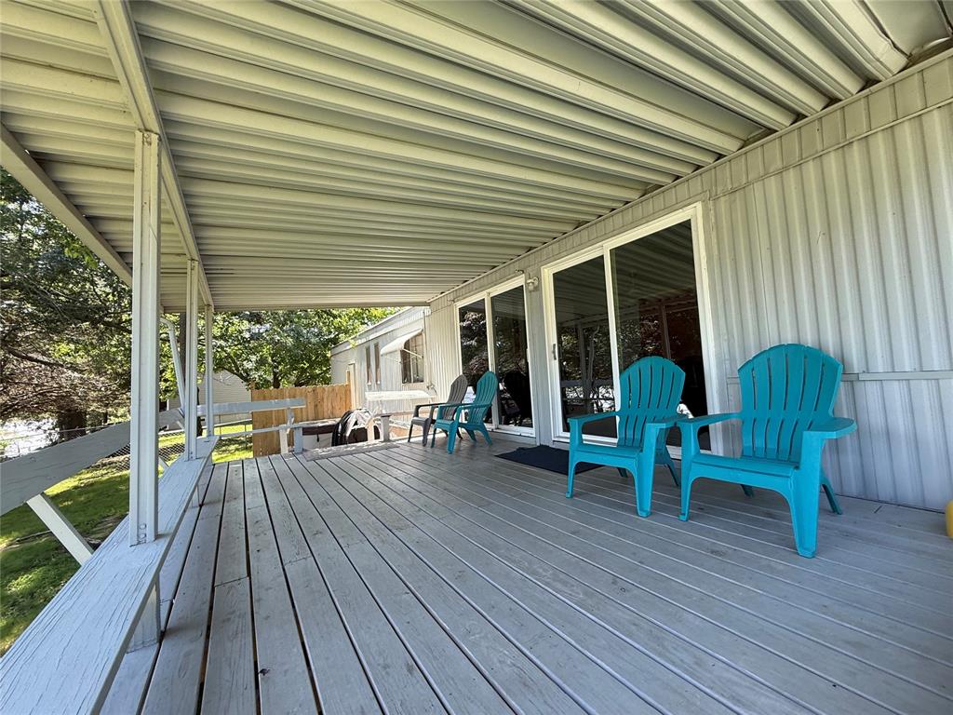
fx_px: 385
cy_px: 358
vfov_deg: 85.7
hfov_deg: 102.1
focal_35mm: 14
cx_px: 476
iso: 64
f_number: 2.2
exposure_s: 1/195
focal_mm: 2.22
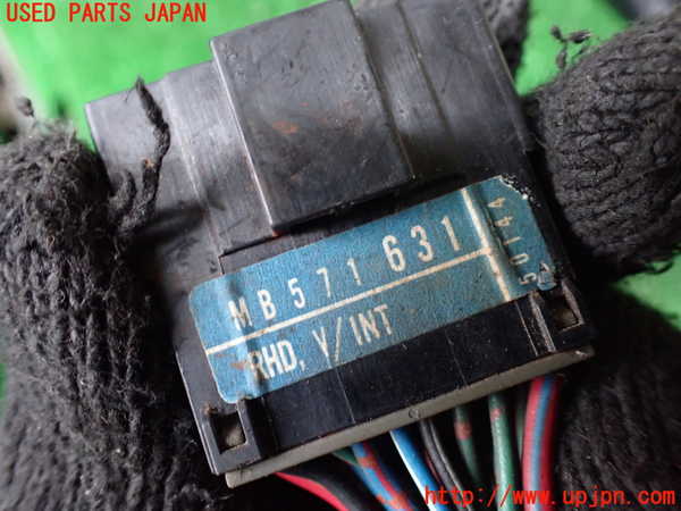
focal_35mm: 30
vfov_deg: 46.8
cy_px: 256
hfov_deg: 60.0
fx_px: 590
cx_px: 340
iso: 1000
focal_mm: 5.4
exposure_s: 1/30
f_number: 2.3
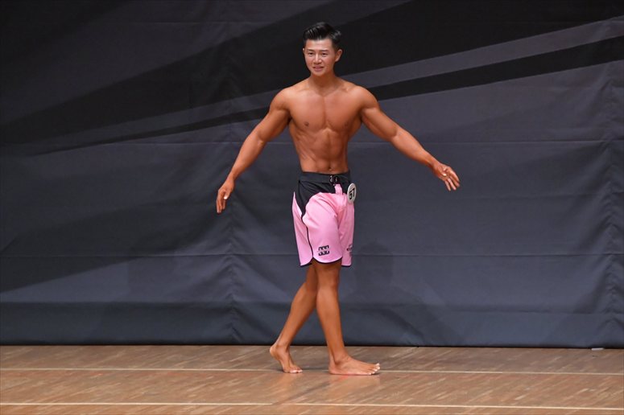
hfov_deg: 6.5
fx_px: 5457
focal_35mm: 315
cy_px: 208
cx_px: 312
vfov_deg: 4.4
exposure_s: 1/400
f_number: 5.6
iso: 6400
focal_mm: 210
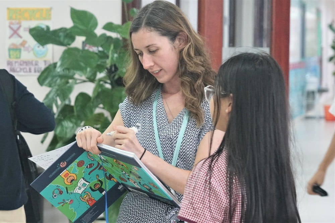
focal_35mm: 94
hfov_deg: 21.7
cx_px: 168
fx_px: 875
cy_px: 112
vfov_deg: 14.6
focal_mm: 94
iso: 6400
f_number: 5.6
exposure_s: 1/100
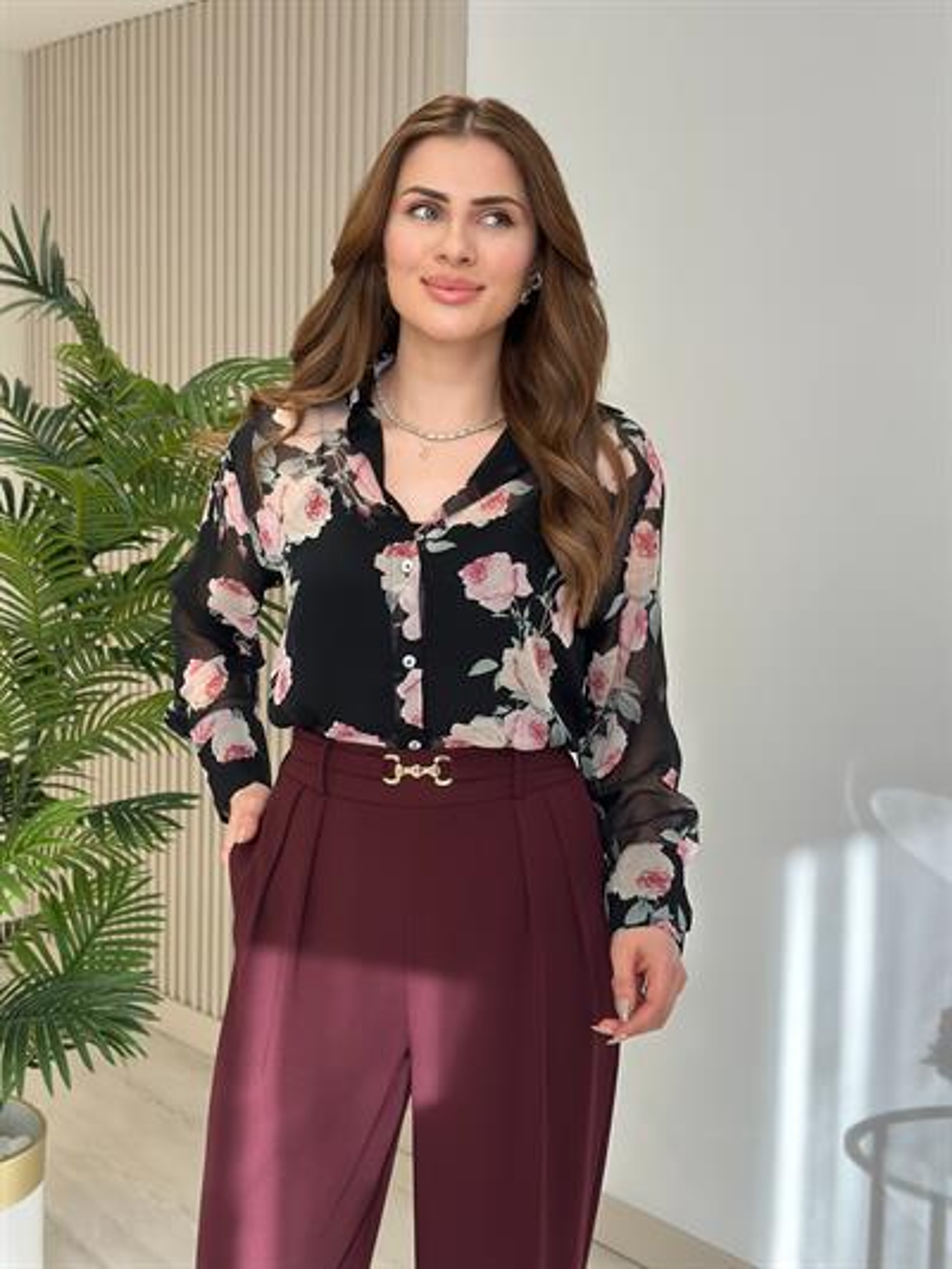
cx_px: 476
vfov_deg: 39.6
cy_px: 634
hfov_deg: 30.3
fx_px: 1759
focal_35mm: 48
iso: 80
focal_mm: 6.86
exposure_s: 1/311
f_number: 1.78
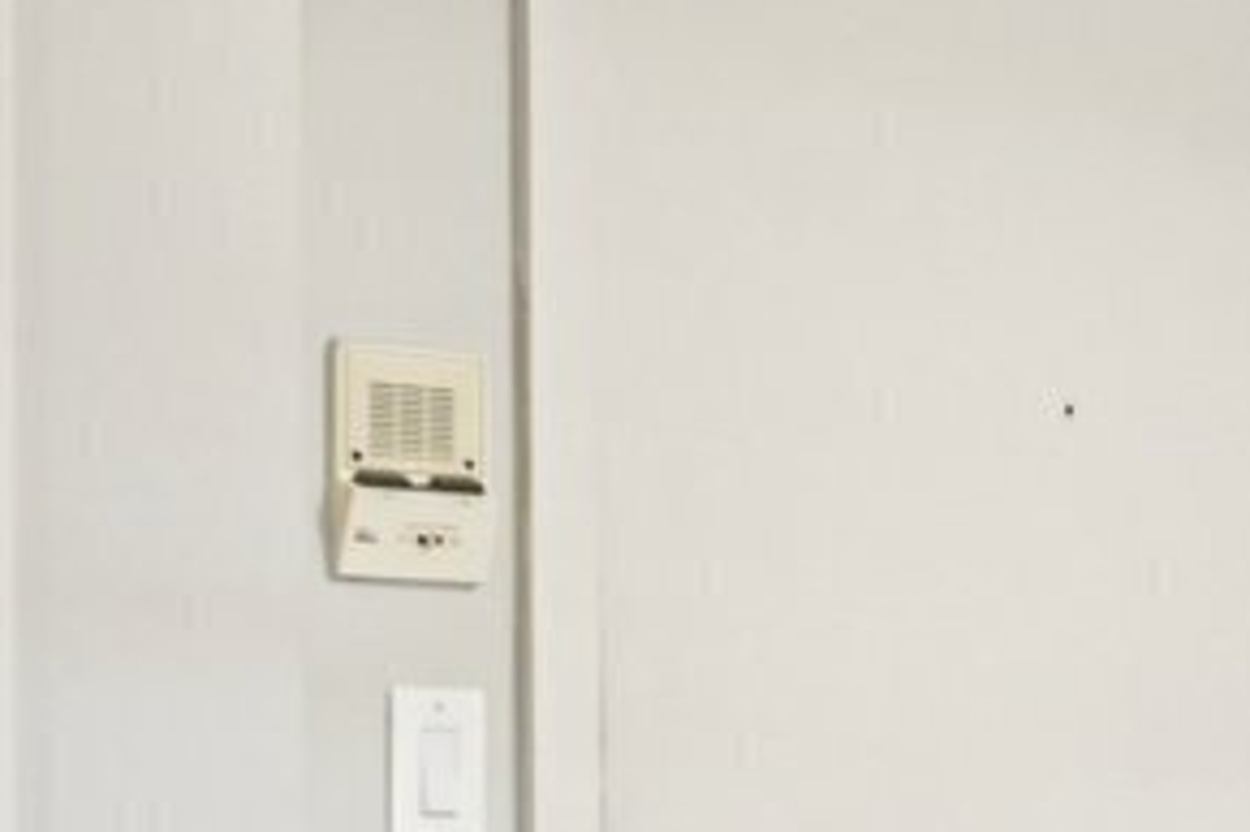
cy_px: 910
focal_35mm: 113
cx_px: 1280
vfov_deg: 11.9
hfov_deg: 17.6
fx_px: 3921
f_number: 8
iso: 400
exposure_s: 1/10
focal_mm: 16
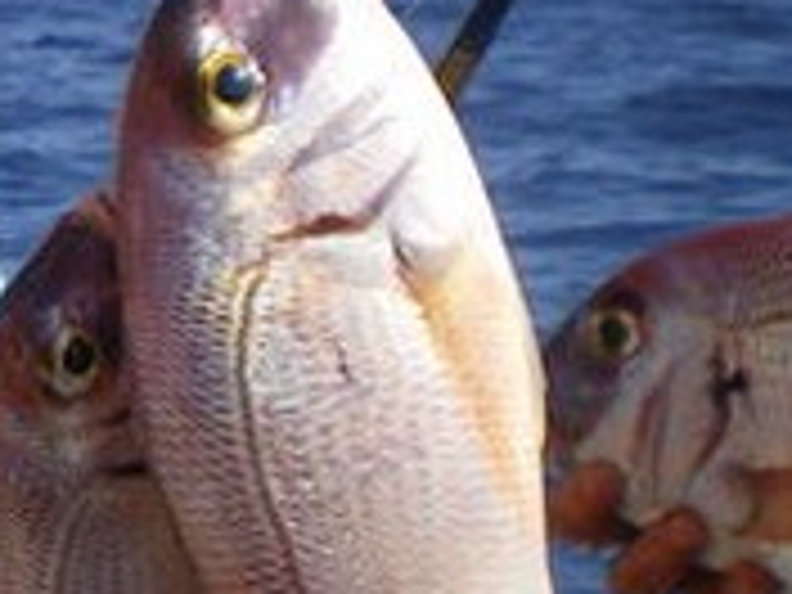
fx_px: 2951
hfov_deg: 13.8
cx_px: -576
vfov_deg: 11.5
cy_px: 234
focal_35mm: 129
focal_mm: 6.3
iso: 50
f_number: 4.6
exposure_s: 1/400
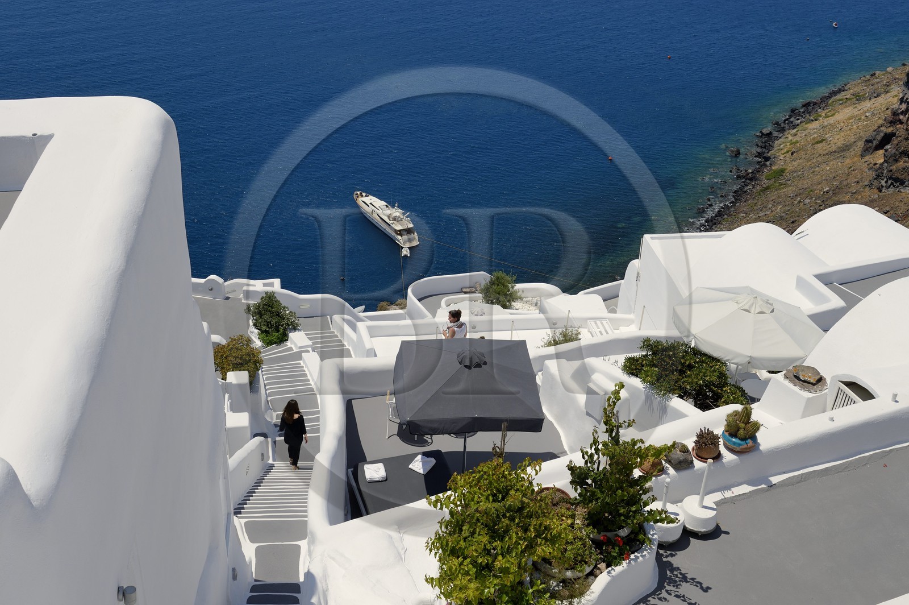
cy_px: 302
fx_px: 1060
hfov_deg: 46.4
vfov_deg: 31.8
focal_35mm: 42
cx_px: 454
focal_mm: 42
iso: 100
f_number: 11
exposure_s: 1/320
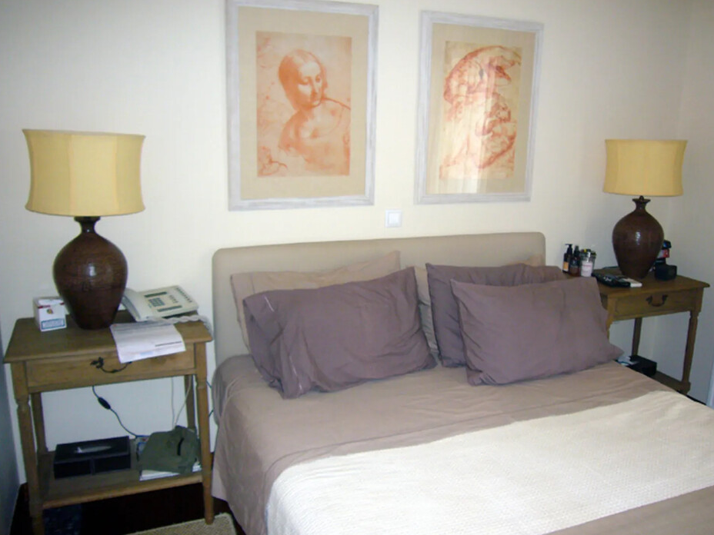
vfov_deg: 44.1
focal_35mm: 32
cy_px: 282
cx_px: 370
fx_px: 660
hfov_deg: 56.8
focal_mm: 4.7
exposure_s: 1/30
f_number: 2.8
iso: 125
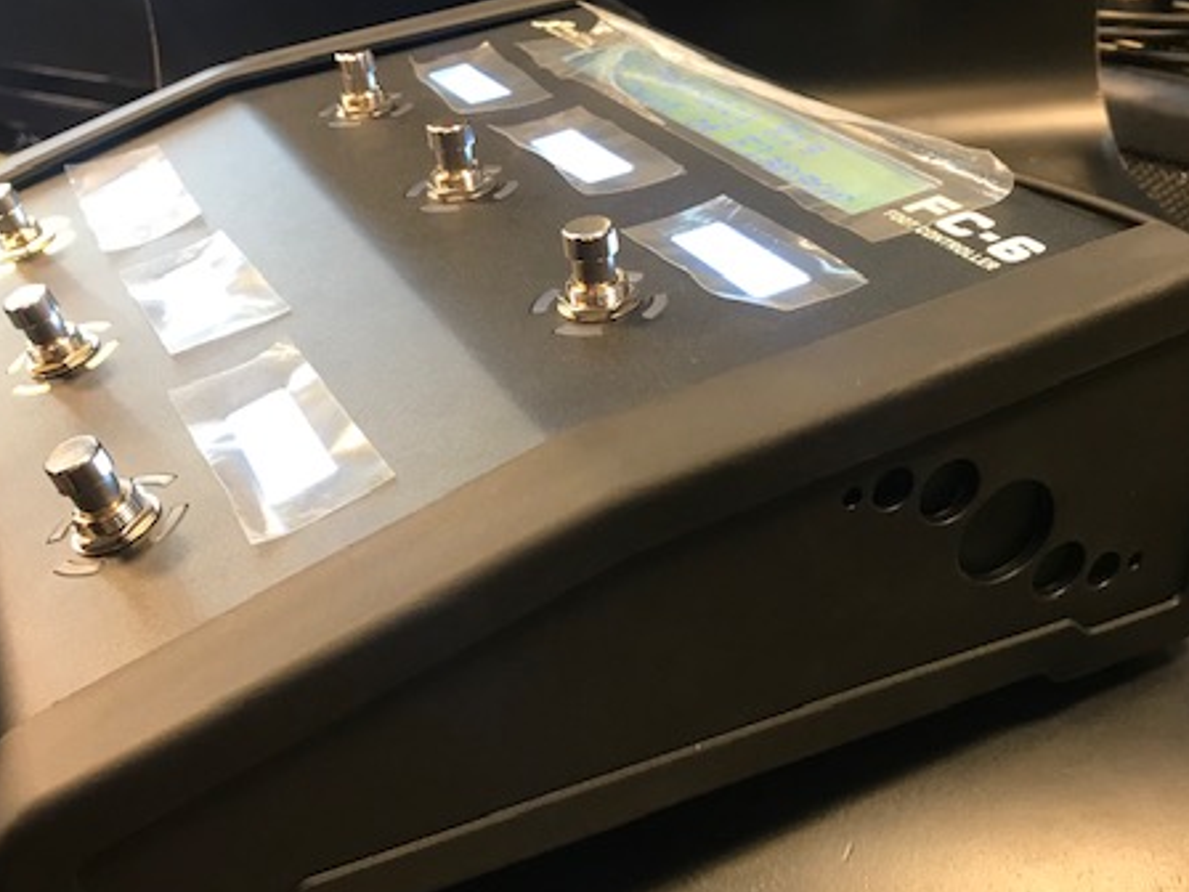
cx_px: 650
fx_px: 1374
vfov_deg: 35.9
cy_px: 491
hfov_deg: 46.7
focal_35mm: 40
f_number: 1.8
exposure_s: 1/15
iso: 50
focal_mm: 3.99
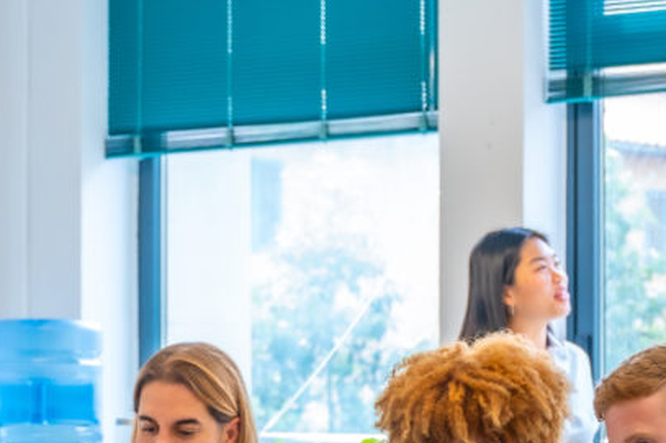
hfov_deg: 20.6
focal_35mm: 93
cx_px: 764
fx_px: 1728
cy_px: 463
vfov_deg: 14.4
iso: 640
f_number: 2.8
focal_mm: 32.5
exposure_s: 1/250
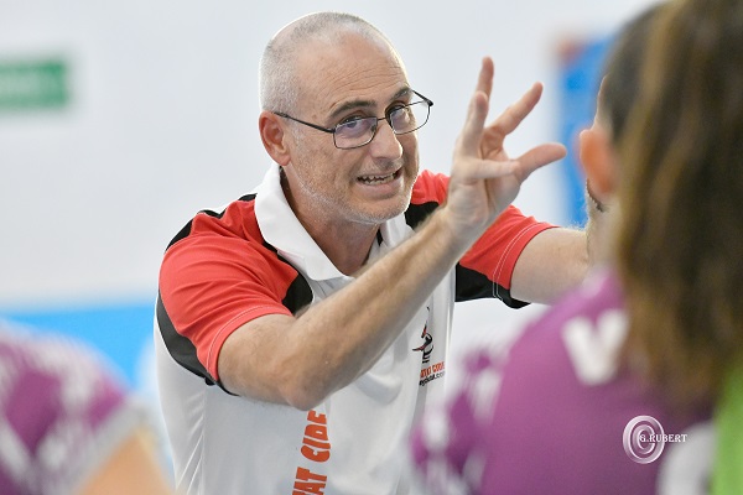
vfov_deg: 4.6
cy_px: 248
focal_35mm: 300
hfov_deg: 6.9
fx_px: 6191
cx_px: 372
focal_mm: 200
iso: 6400
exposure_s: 1/1000
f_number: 3.5
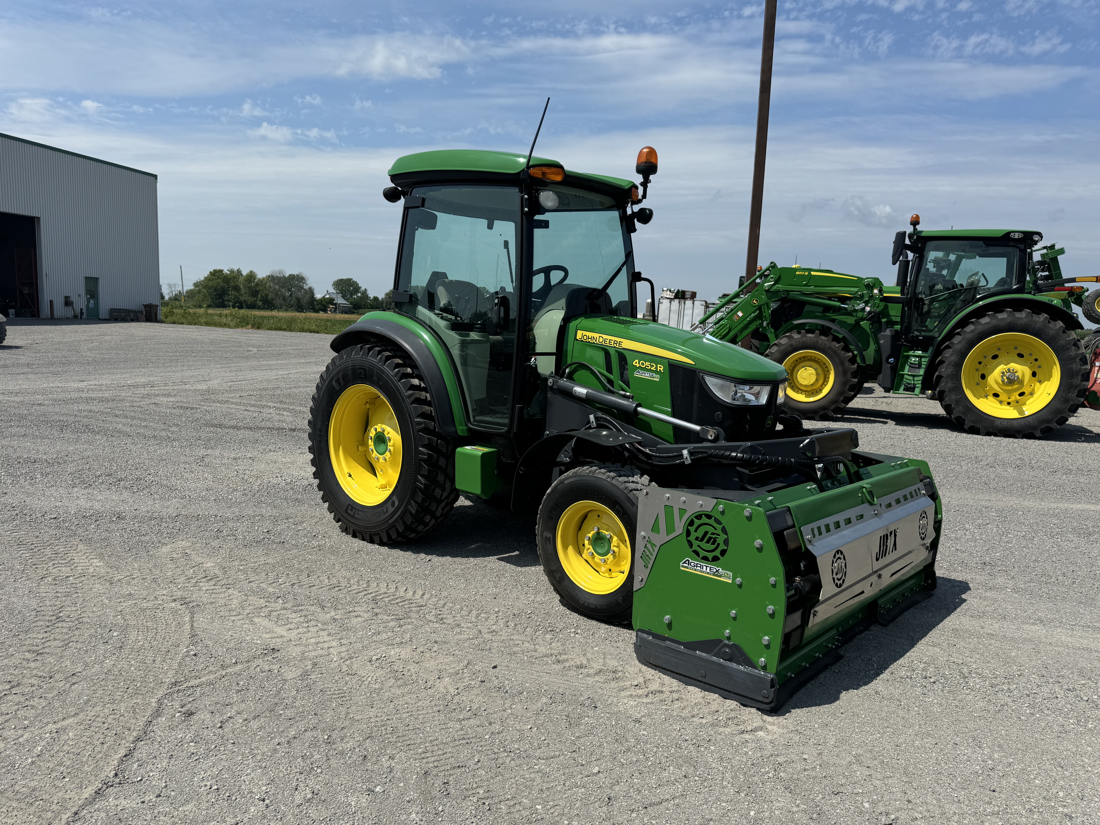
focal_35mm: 24
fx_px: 763
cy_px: 412
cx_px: 550
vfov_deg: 56.8
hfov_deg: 71.6
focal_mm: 6.76
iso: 80
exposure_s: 1/6410
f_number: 1.78
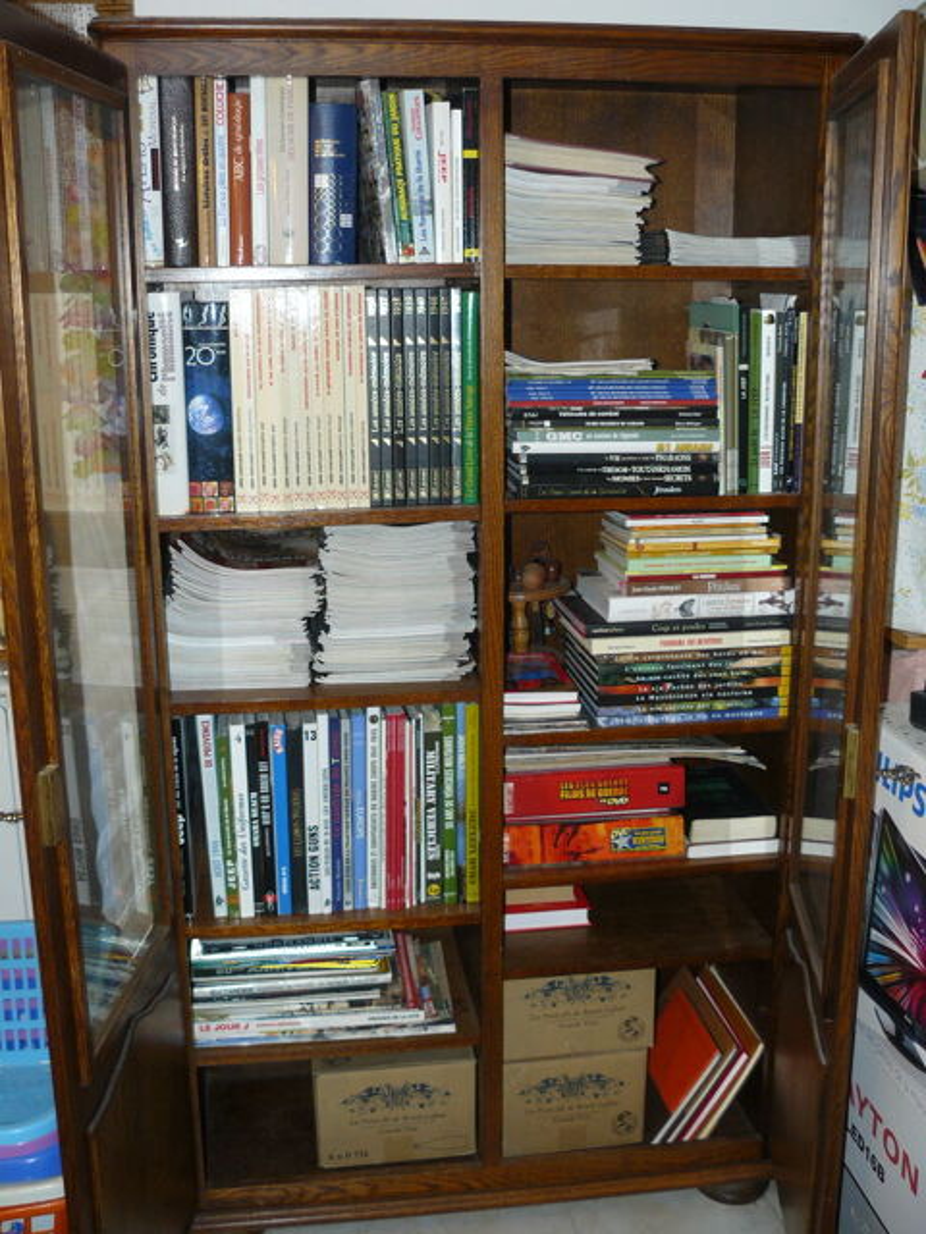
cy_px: 617
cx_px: 463
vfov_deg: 51.4
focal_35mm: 36
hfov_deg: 39.7
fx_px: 1284
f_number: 2.8
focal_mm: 6
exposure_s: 1/30
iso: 100
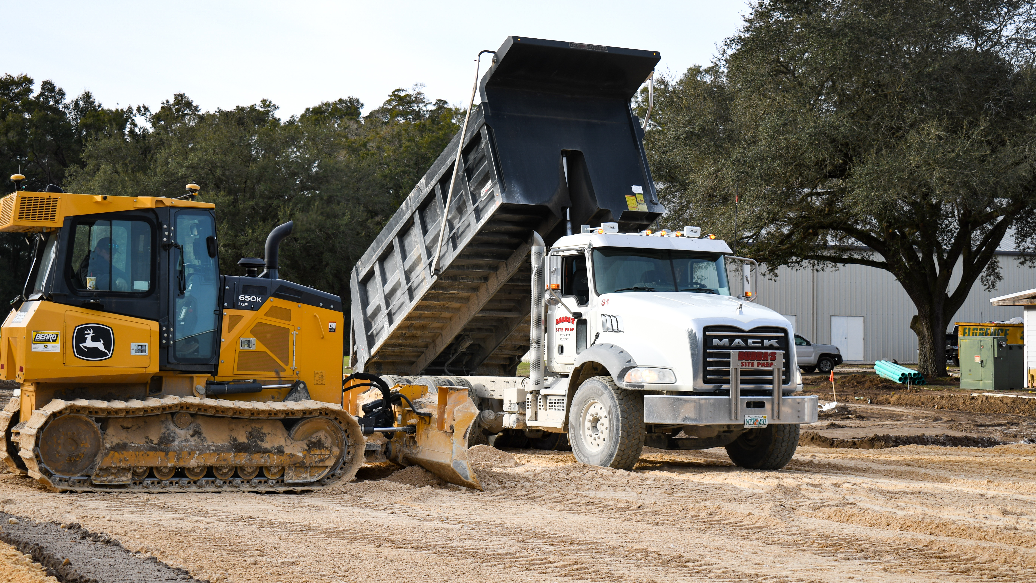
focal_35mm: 71
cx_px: 513
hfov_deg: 29.7
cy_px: 236
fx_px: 1950
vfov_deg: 17.0
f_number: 5
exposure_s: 1/160
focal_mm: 45
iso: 64
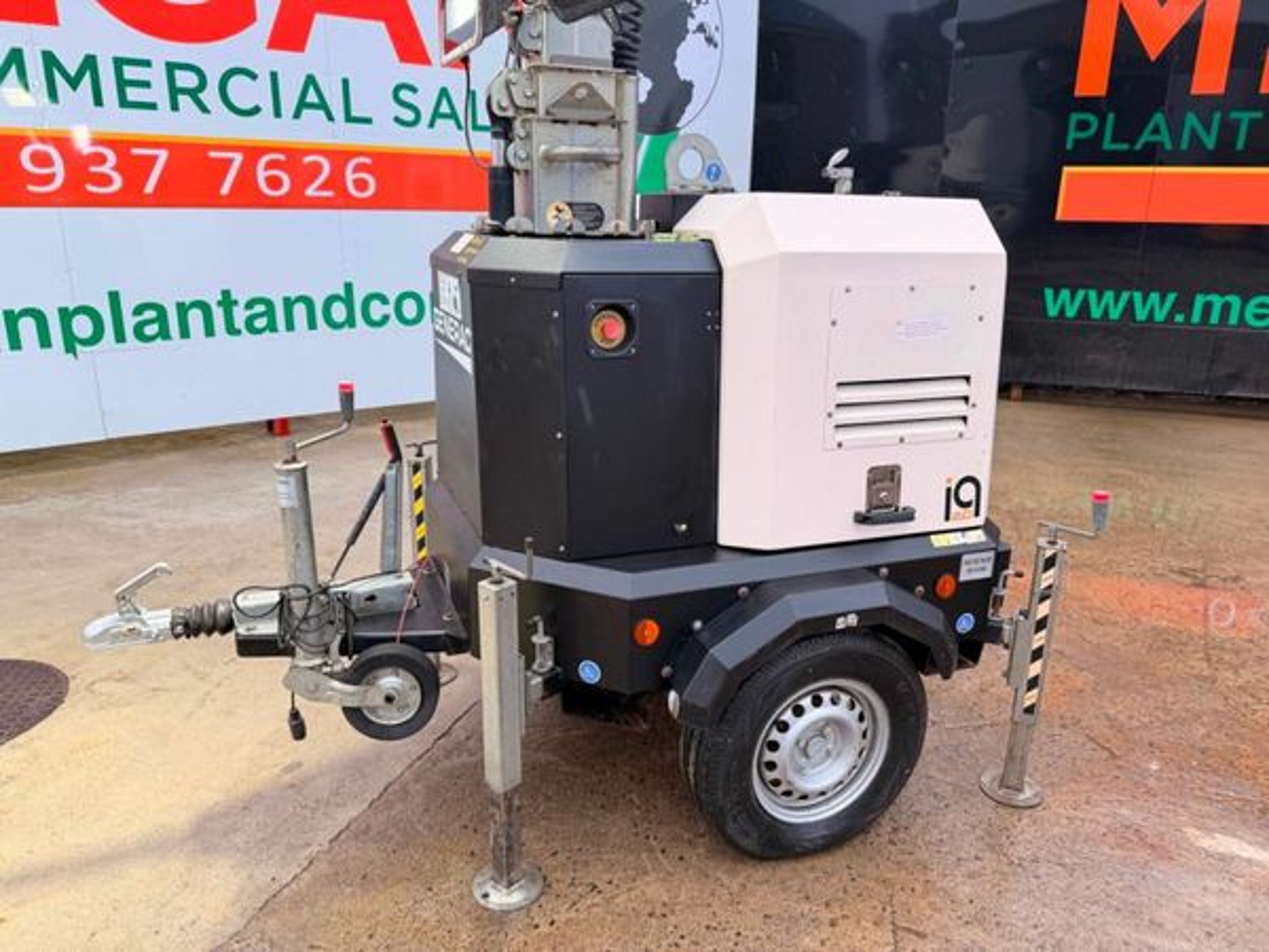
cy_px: 476
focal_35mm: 24
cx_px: 634
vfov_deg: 56.8
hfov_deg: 71.6
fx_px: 880
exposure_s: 1/287
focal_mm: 6.76
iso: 80
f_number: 1.78
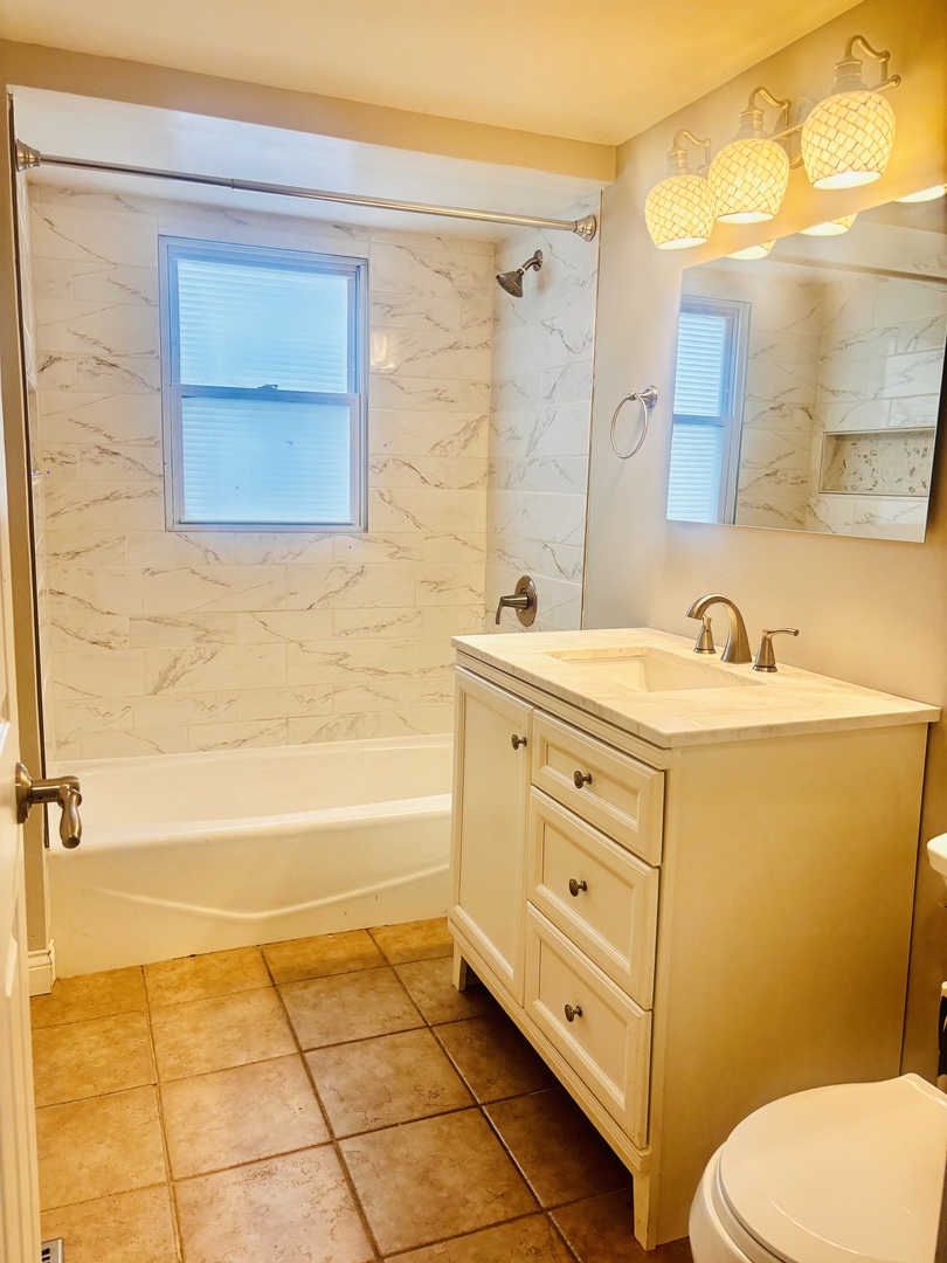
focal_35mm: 26
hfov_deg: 53.1
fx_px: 948
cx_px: 474
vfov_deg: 67.3
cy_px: 632
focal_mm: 5.96
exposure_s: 1/120
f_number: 1.6
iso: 80
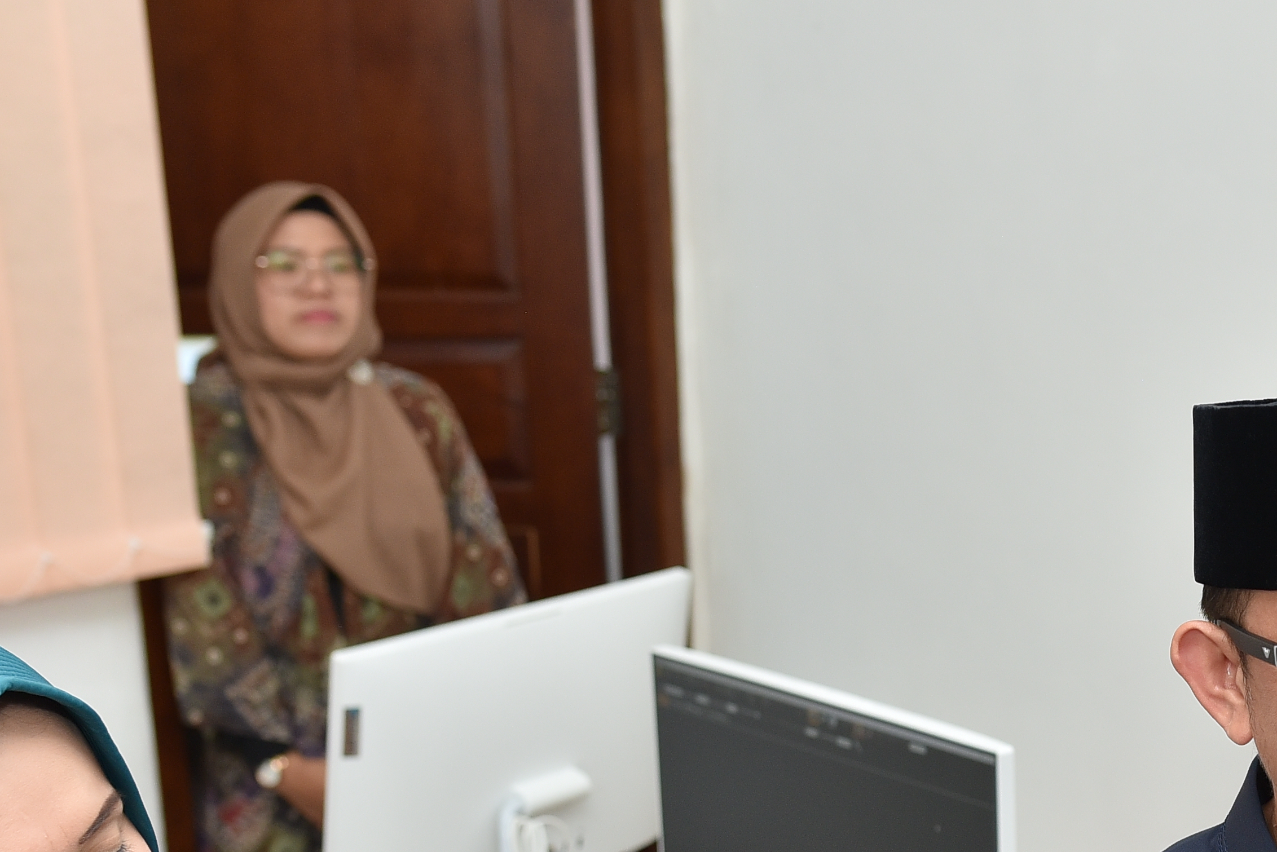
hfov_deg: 20.7
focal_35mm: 93
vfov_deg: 14.4
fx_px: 3300
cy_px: 932
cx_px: 1462
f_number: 4
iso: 500
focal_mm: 35
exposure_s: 1/160
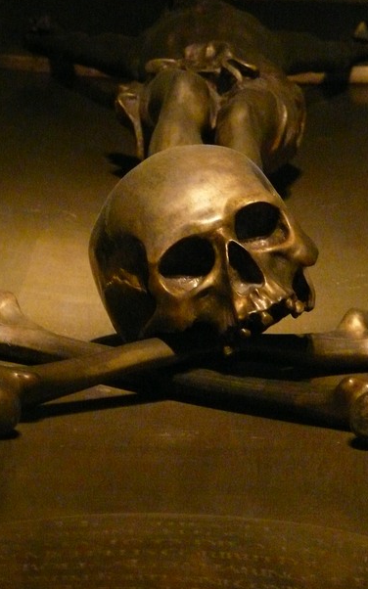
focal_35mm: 288
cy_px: 259
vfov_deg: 7.3
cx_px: 146
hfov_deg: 4.6
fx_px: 4624
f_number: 3.6
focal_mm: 46
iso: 800
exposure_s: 1/8
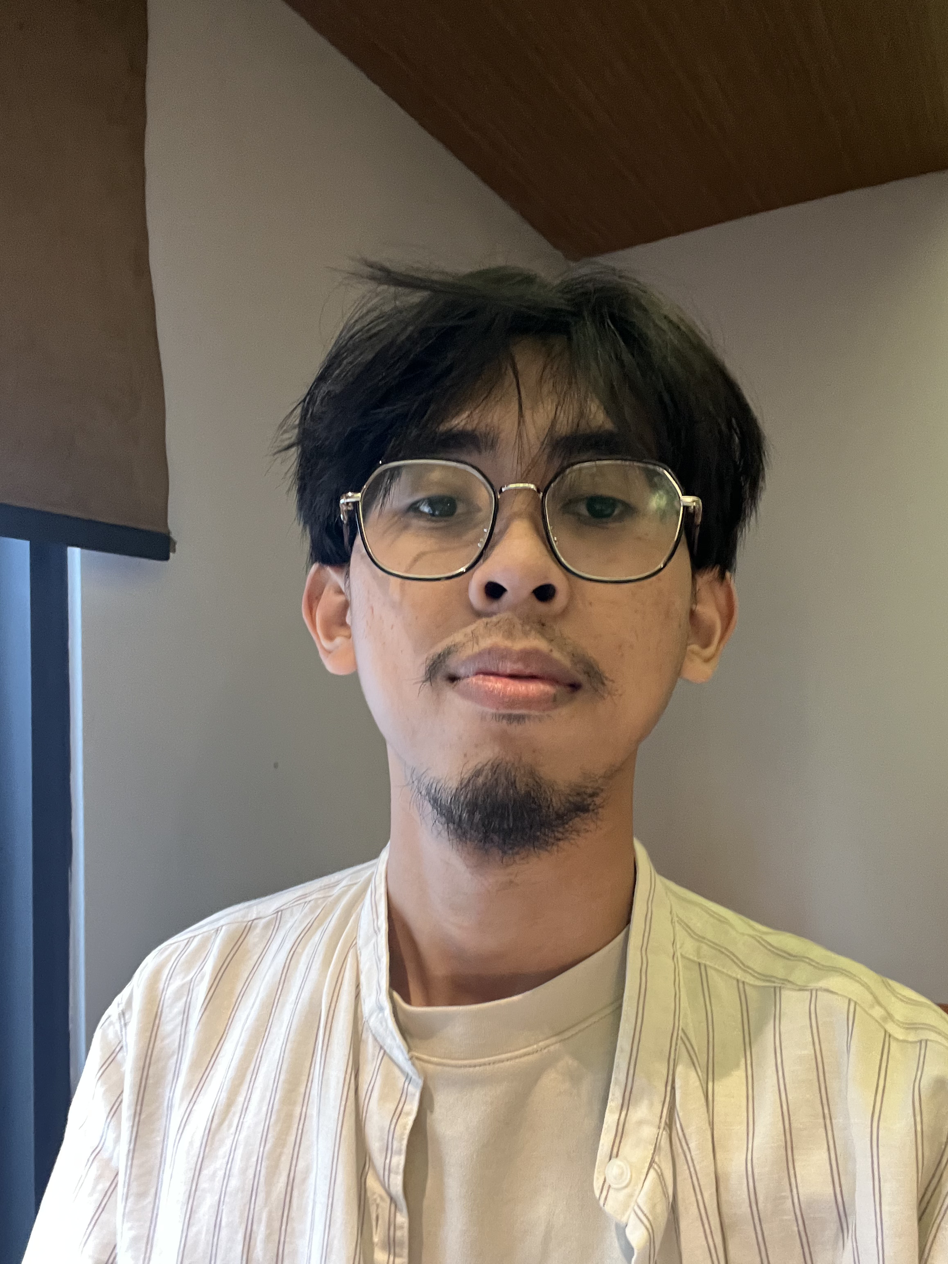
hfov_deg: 46.8
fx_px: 1095
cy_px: 632
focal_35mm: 30
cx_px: 474
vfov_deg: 60.0
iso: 640
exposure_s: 1/17
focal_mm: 2.71
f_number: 2.2
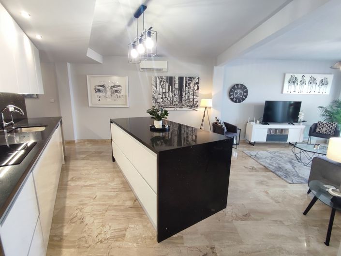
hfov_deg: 94.5
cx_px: 170
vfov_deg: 78.1
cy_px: 128
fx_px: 158
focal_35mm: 16
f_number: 2.2
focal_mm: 1.65
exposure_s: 1/50
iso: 193
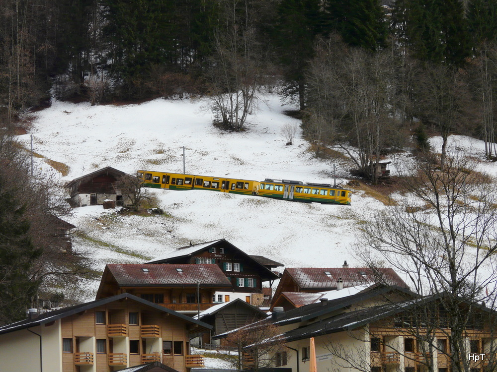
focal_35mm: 227
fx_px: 3259
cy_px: 186
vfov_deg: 6.5
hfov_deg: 8.7
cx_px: 248
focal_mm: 37.2
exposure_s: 1/400
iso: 100
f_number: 5.6
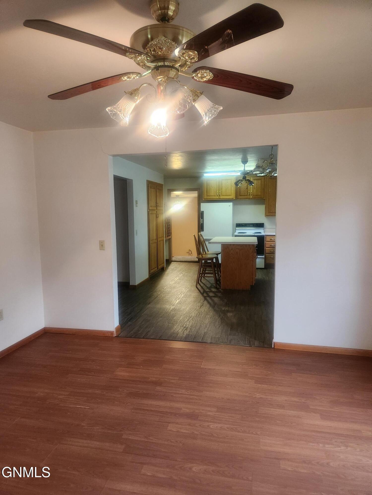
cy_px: 248
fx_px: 330
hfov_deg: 58.9
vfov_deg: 73.9
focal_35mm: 23
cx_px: 186
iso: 640
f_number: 1.8
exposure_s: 1/120
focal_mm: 5.4
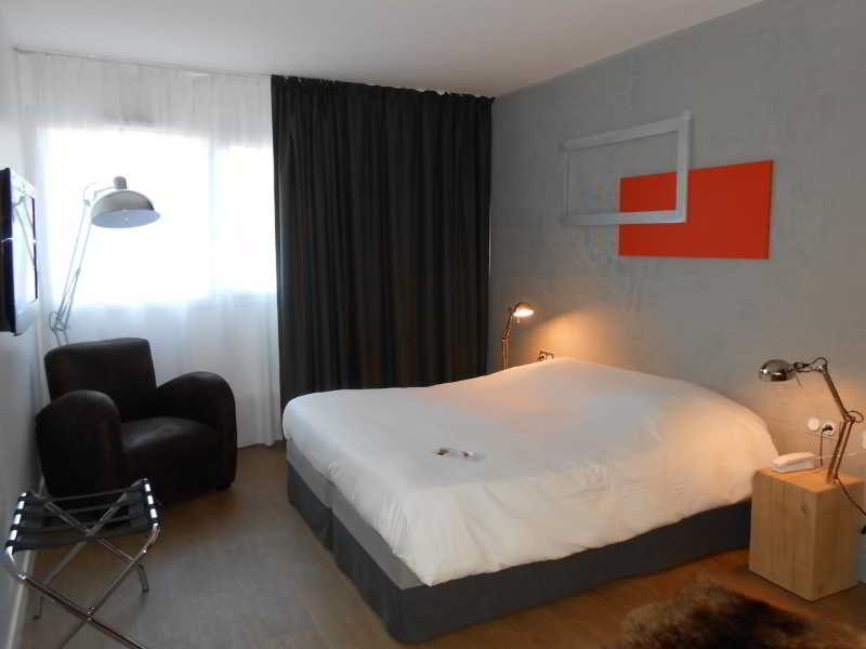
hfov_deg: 67.3
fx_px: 650
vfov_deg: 53.1
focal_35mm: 26
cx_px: 433
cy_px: 324
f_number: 3.5
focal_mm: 4.6
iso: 200
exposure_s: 1/25
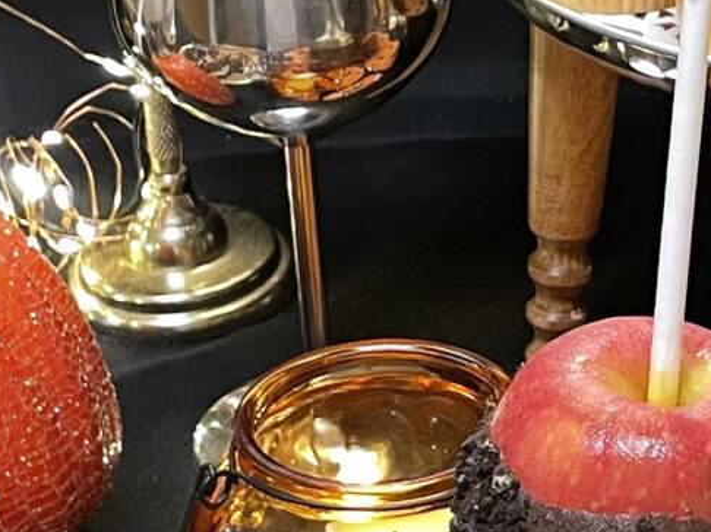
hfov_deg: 14.3
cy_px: 196
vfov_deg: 10.8
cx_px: 617
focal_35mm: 137
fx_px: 2813
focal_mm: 4.2
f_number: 1.6
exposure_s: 1/60
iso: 200
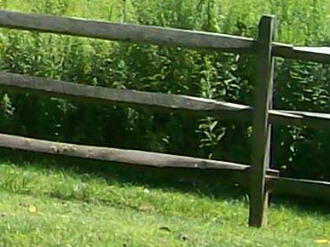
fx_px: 2526
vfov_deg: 5.6
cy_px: -129
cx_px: -699
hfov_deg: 6.7
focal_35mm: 265
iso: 80
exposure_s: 1/334
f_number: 4.8
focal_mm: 6
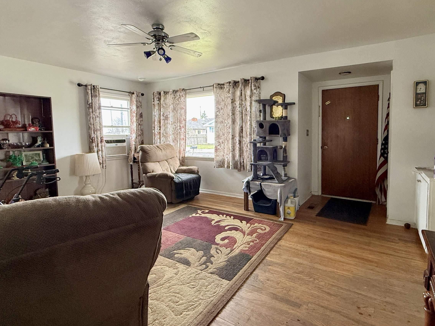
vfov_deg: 68.6
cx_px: 242
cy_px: 149
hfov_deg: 84.3
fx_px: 239
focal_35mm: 19
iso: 320
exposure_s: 1/99
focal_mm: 2.22
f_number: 2.2
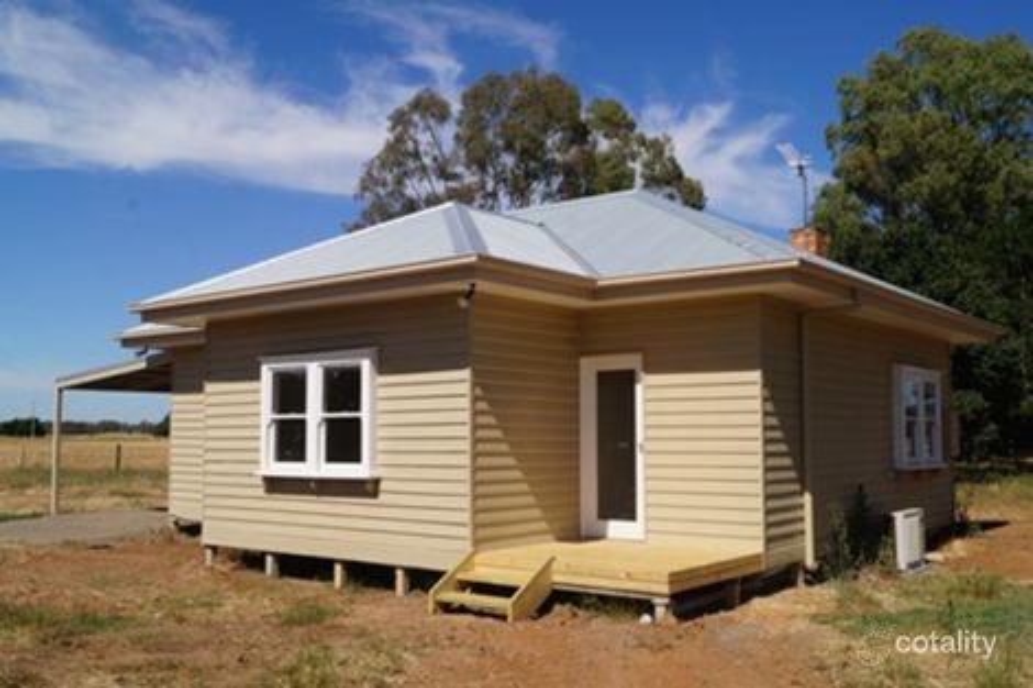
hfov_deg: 53.1
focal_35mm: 36
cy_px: 344
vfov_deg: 36.8
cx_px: 516
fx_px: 1033
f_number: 16
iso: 100
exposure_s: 1/160
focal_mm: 24
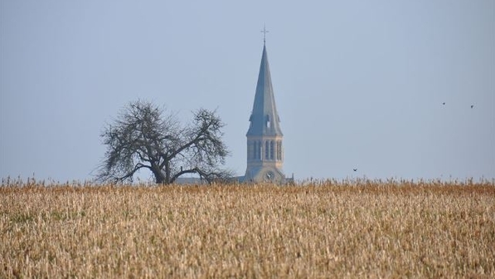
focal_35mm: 268
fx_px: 3518
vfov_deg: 4.5
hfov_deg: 8.0
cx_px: 247
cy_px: 125
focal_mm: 170
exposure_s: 1/640
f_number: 6.3
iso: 200
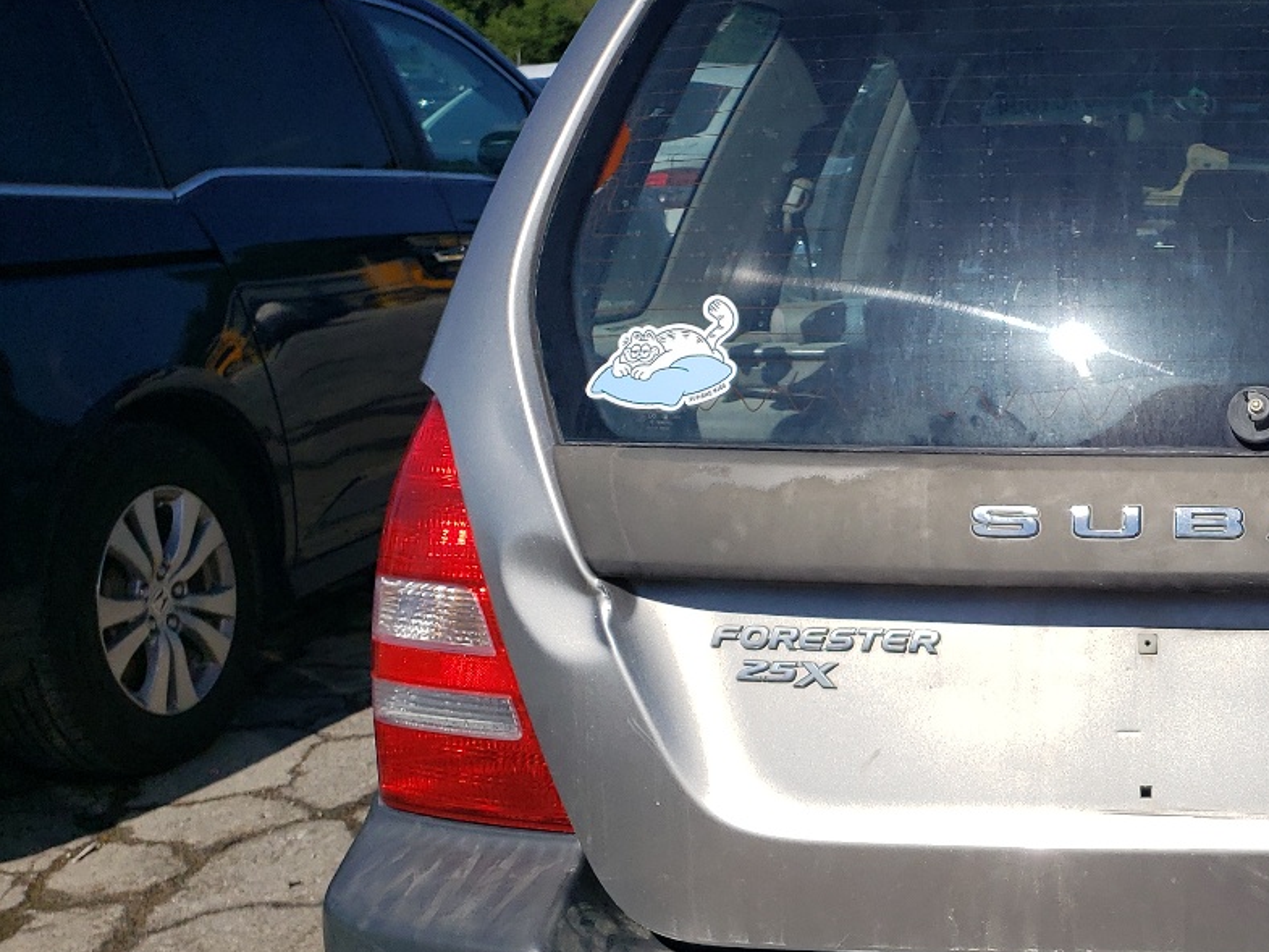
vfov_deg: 27.4
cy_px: 595
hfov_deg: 33.2
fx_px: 1943
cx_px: 1266
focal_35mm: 53
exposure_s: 1/10000
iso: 50
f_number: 1.5
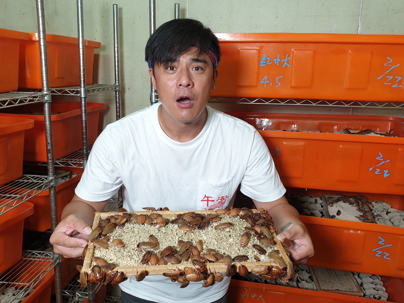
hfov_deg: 67.3
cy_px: 152
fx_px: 303
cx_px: 202
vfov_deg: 53.1
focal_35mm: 26
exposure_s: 1/60
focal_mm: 4.3
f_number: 2.4
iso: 100
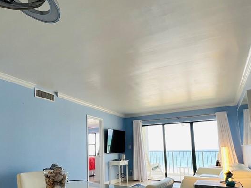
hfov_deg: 68.5
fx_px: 181
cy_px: 127
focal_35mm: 25
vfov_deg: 53.7
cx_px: 96
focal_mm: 1.57
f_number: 1.8
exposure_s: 1/122
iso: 50
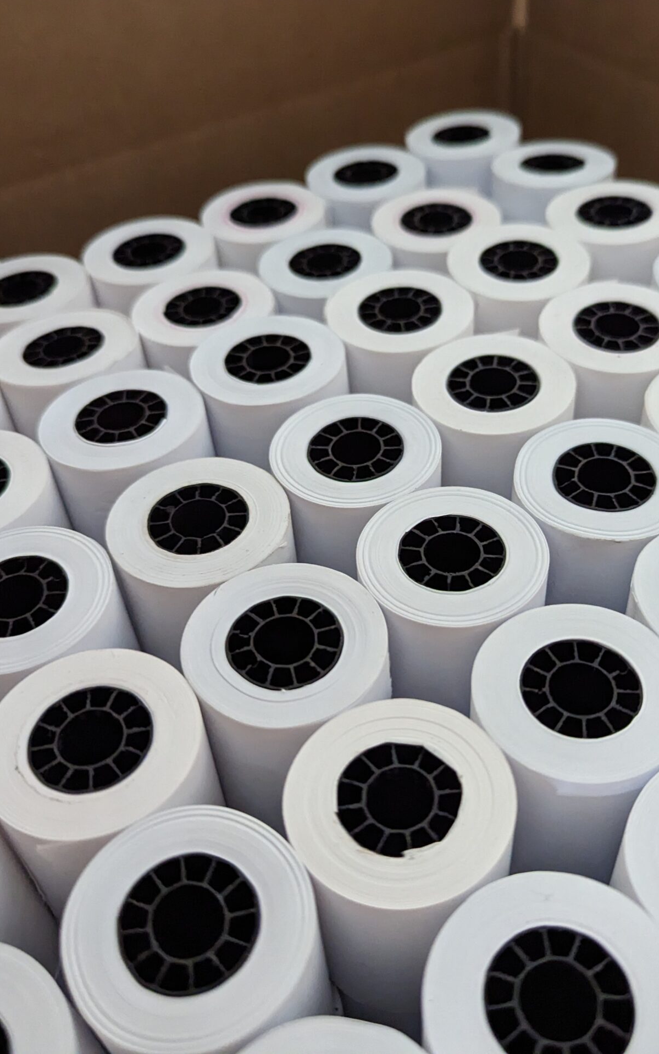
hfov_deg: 37.1
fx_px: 977
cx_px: 395
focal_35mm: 34
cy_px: 526
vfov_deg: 56.7
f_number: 1.85
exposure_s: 1/32.3
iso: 3906
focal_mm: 6.81
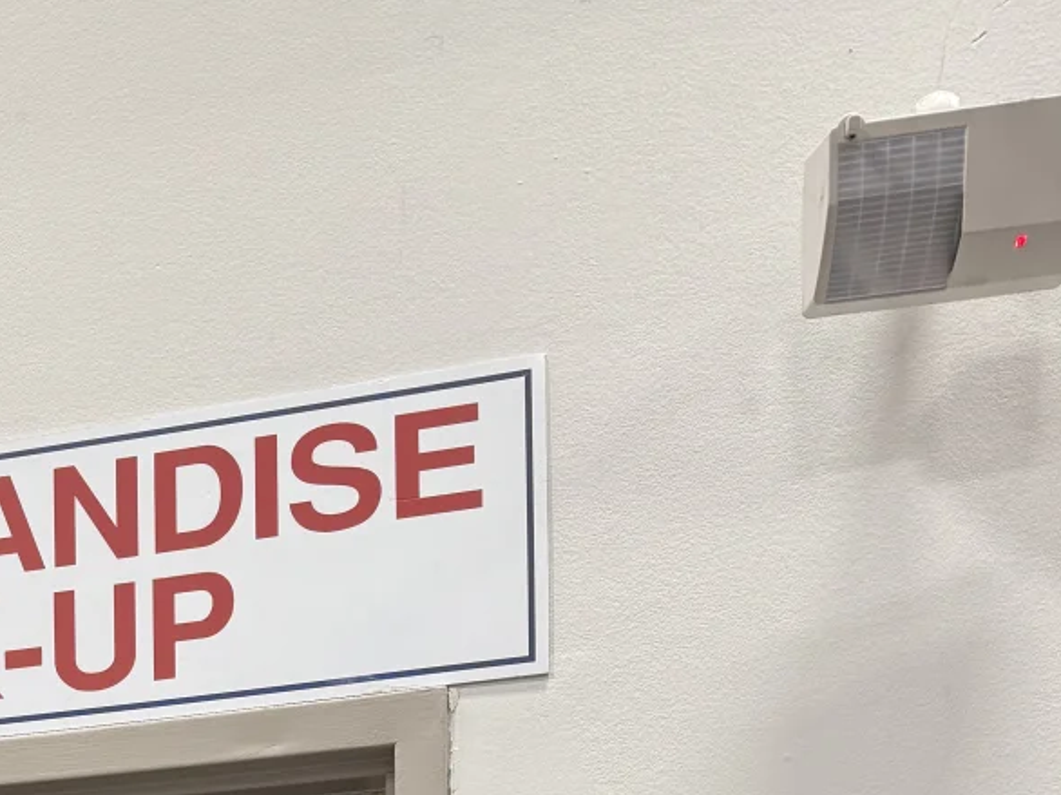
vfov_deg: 20.6
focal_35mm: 59
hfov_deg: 31.6
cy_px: 1244
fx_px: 1808
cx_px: 165
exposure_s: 1/121
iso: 200
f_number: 1.78
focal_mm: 6.76
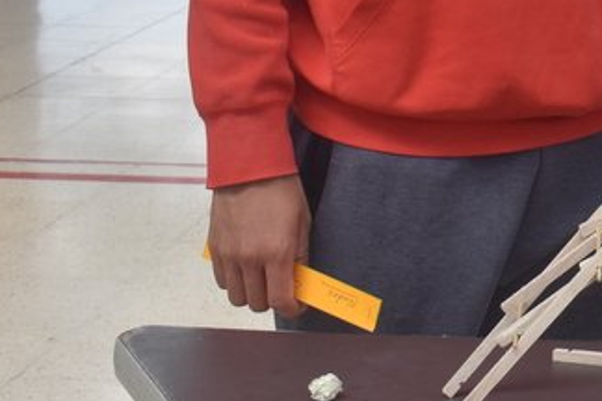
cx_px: 962
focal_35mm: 128
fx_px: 2138
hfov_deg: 14.7
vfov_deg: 10.4
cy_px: -195
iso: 320
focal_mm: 23
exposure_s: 1/500
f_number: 8
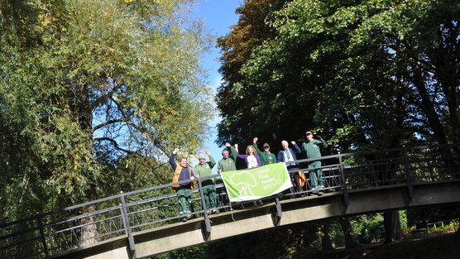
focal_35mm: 45
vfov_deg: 26.5
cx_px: 230
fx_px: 549
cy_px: 137
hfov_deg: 45.5
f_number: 11
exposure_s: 1/125
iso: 200
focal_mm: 28
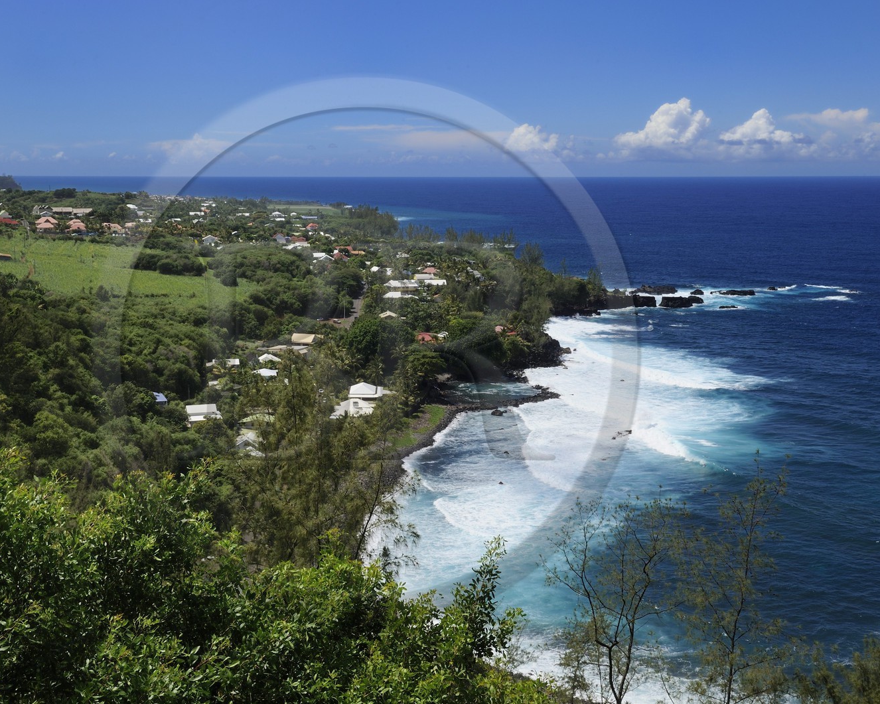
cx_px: 364
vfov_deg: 34.9
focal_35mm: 43
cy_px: 352
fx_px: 1120
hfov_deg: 42.7
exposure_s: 1/160
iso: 200
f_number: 18
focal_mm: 38
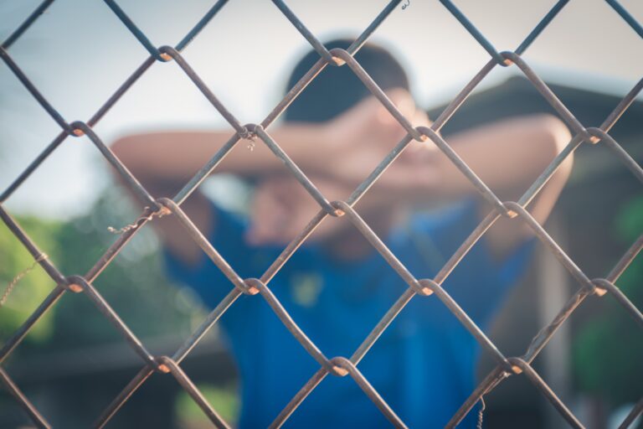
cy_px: 214
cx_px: 322
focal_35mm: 99
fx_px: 1768
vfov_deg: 13.8
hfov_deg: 20.6
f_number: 5
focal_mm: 66
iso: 200
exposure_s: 1/200
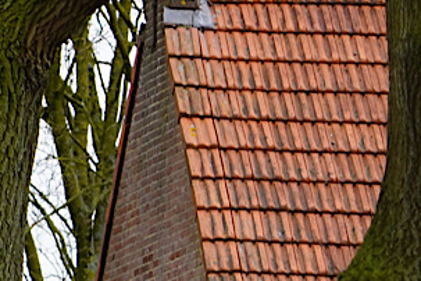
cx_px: -735
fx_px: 7788
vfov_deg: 2.1
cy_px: 611
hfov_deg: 3.1
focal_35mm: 666
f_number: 4.5
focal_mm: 105
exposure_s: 1/125
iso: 100
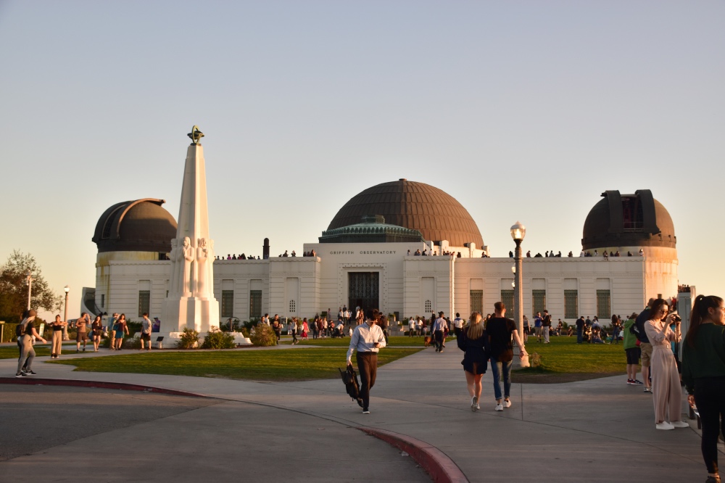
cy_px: 242
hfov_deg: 43.6
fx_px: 906
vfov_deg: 29.8
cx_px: 362
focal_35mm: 45
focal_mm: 30
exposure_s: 1/160
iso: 250
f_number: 5
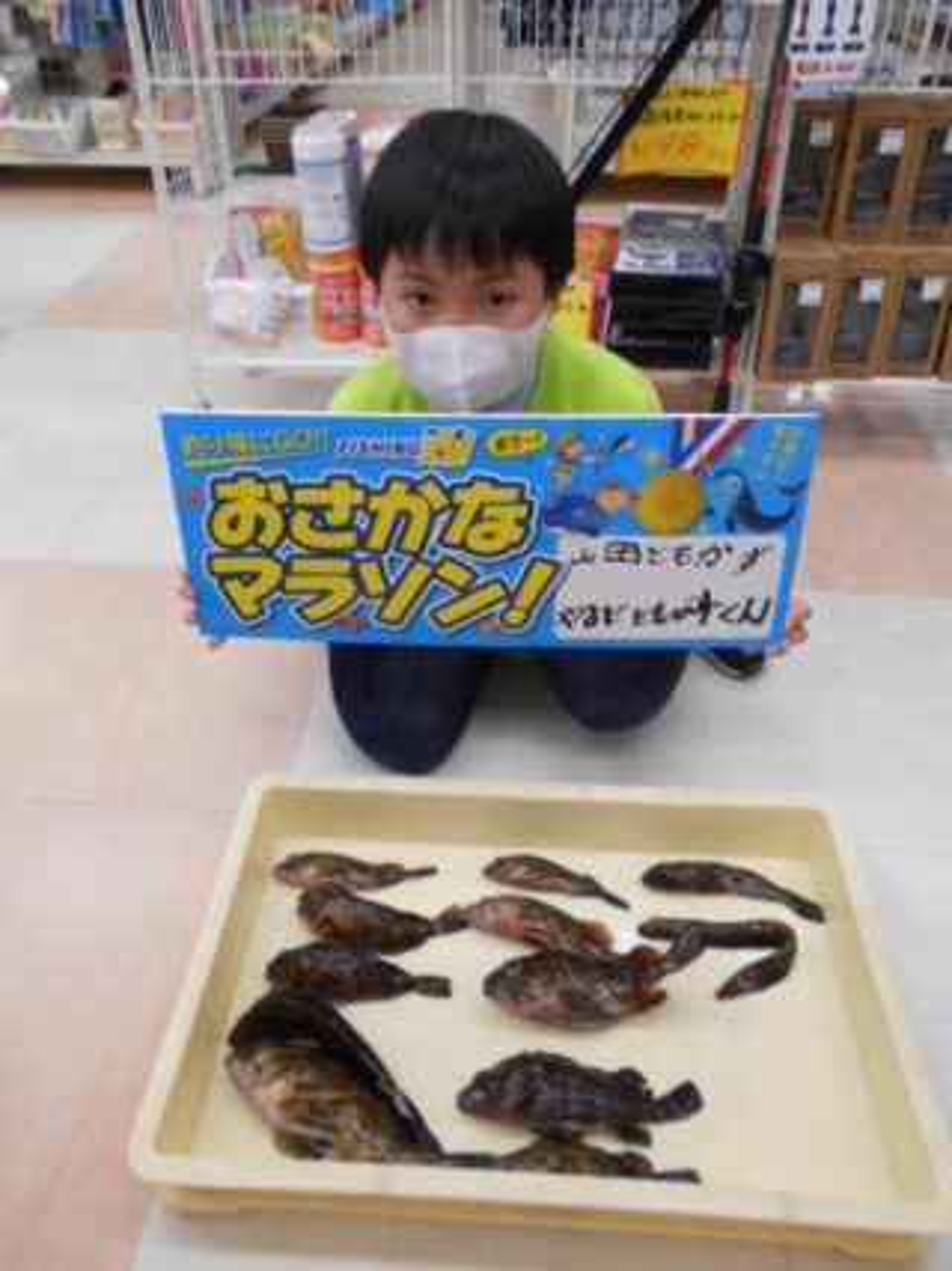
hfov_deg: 53.0
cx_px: 476
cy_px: 636
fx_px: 954
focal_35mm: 26
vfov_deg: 67.3
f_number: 3.2
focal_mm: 4.6
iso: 125
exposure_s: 1/30
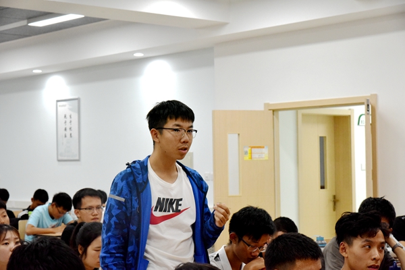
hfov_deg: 24.8
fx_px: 922
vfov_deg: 16.7
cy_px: 135
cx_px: 202
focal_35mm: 82
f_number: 8
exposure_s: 1/250
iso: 4000
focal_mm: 82
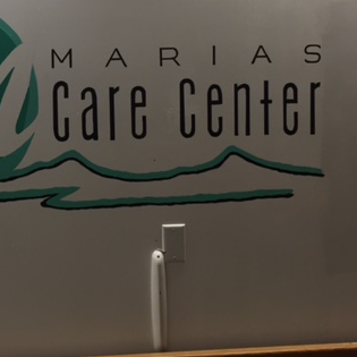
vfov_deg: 32.3
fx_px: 607
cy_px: 100
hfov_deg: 31.8
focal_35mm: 52
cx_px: 67
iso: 64
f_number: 2.2
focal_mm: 4.15
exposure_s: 1/30
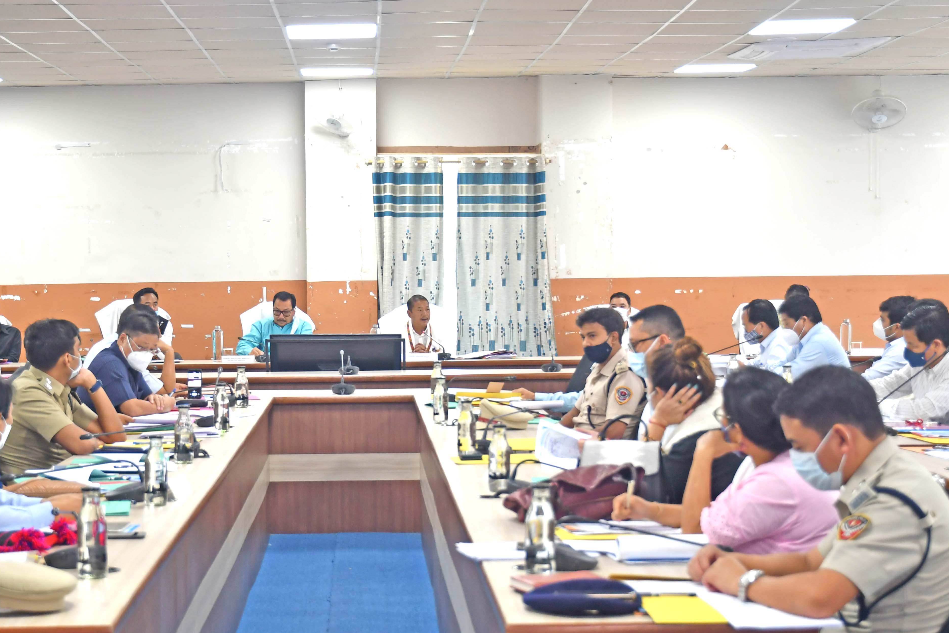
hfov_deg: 29.2
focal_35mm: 69
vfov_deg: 19.7
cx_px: 352
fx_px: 1812
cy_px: 434
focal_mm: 31
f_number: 3.2
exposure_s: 1/60
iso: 400
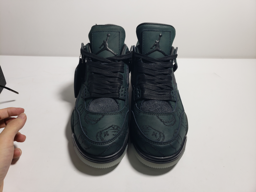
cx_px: 128
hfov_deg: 67.3
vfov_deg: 53.1
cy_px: 96
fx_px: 192
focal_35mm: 26
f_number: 1.5
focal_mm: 4.3
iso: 50
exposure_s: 1/405
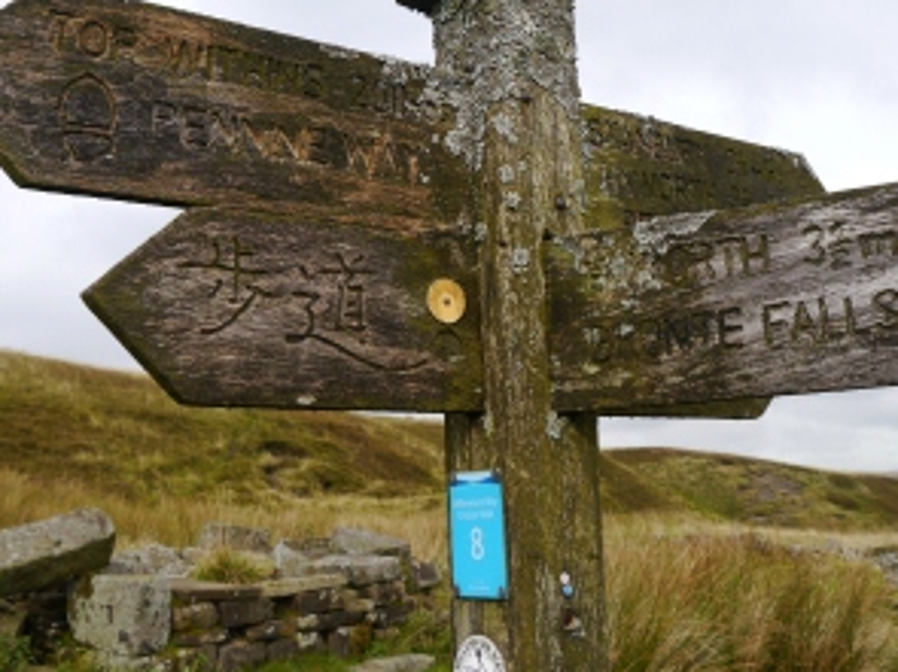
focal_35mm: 41
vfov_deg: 34.8
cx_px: 502
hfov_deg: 45.7
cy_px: 222
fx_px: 1063
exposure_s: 1/250
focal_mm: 14
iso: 160
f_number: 6.3
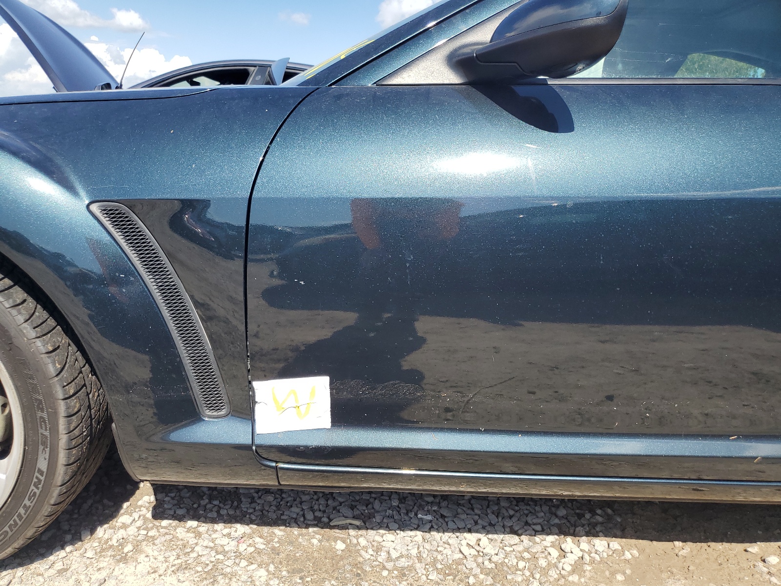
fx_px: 587
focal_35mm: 26
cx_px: 390
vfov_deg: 53.1
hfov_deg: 67.3
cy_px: 293
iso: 50
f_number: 1.5
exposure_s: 1/2000
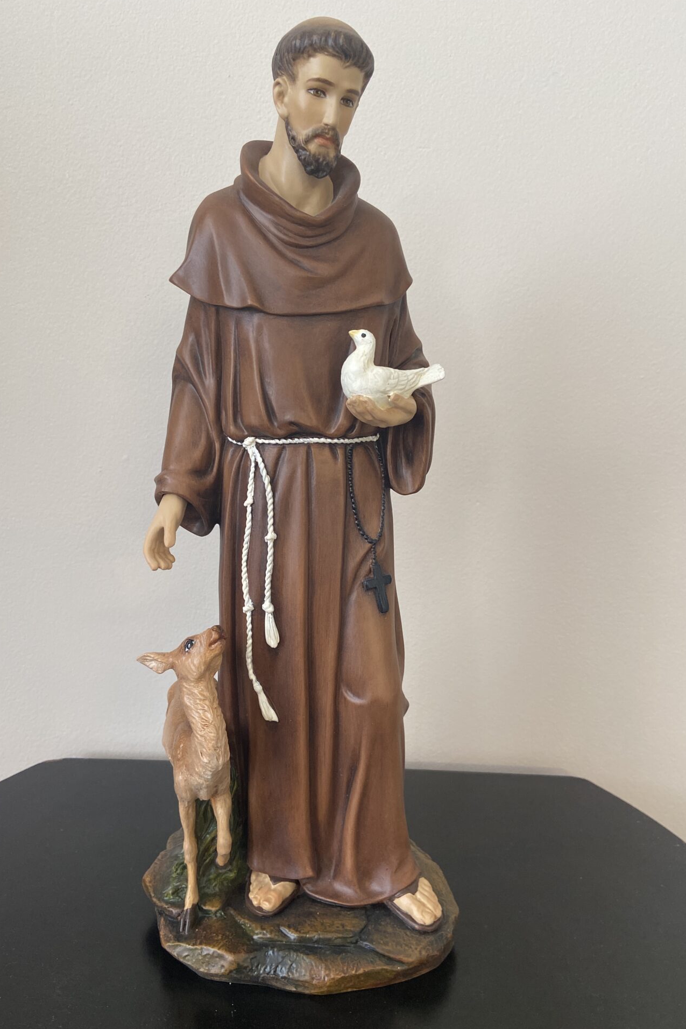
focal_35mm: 28
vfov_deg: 65.5
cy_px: 517
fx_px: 800
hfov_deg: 46.4
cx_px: 315
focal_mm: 4.25
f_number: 1.8
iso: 100
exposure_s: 1/121
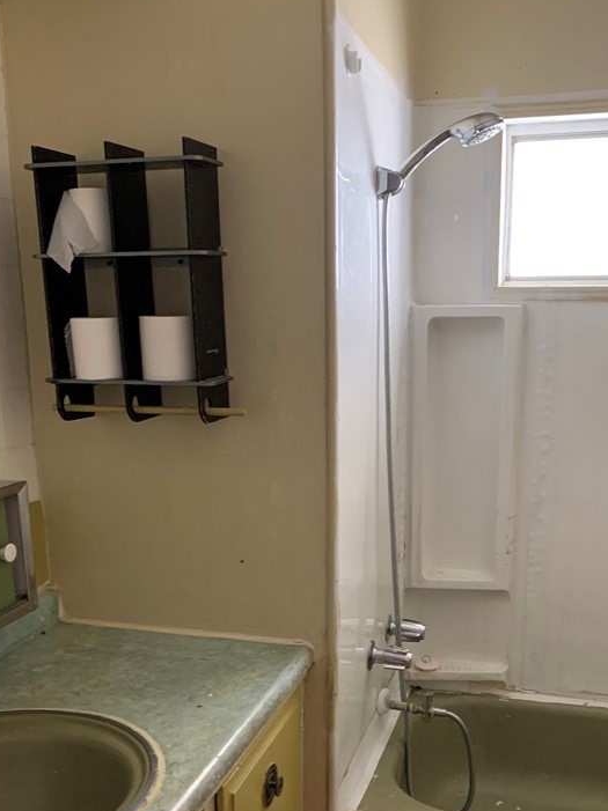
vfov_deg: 47.9
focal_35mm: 38
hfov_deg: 37.6
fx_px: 891
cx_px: 342
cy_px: 560
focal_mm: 4.25
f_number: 1.8
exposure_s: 1/43
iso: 400
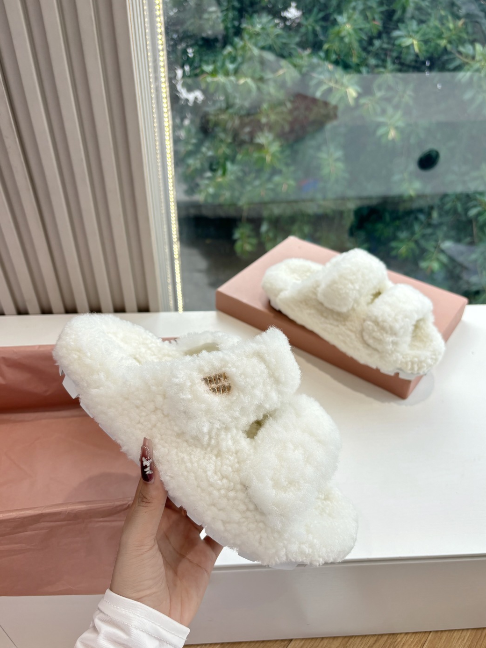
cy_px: 335
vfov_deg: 65.3
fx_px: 506
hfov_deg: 51.3
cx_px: 244
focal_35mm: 27
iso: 50
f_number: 1.6
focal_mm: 5.96
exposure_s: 1/425
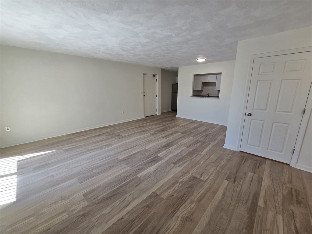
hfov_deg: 106.2
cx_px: 156
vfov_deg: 89.9
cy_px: 117
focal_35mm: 13
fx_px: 117
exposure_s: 1/120
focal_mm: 2.2
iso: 64
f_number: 2.2
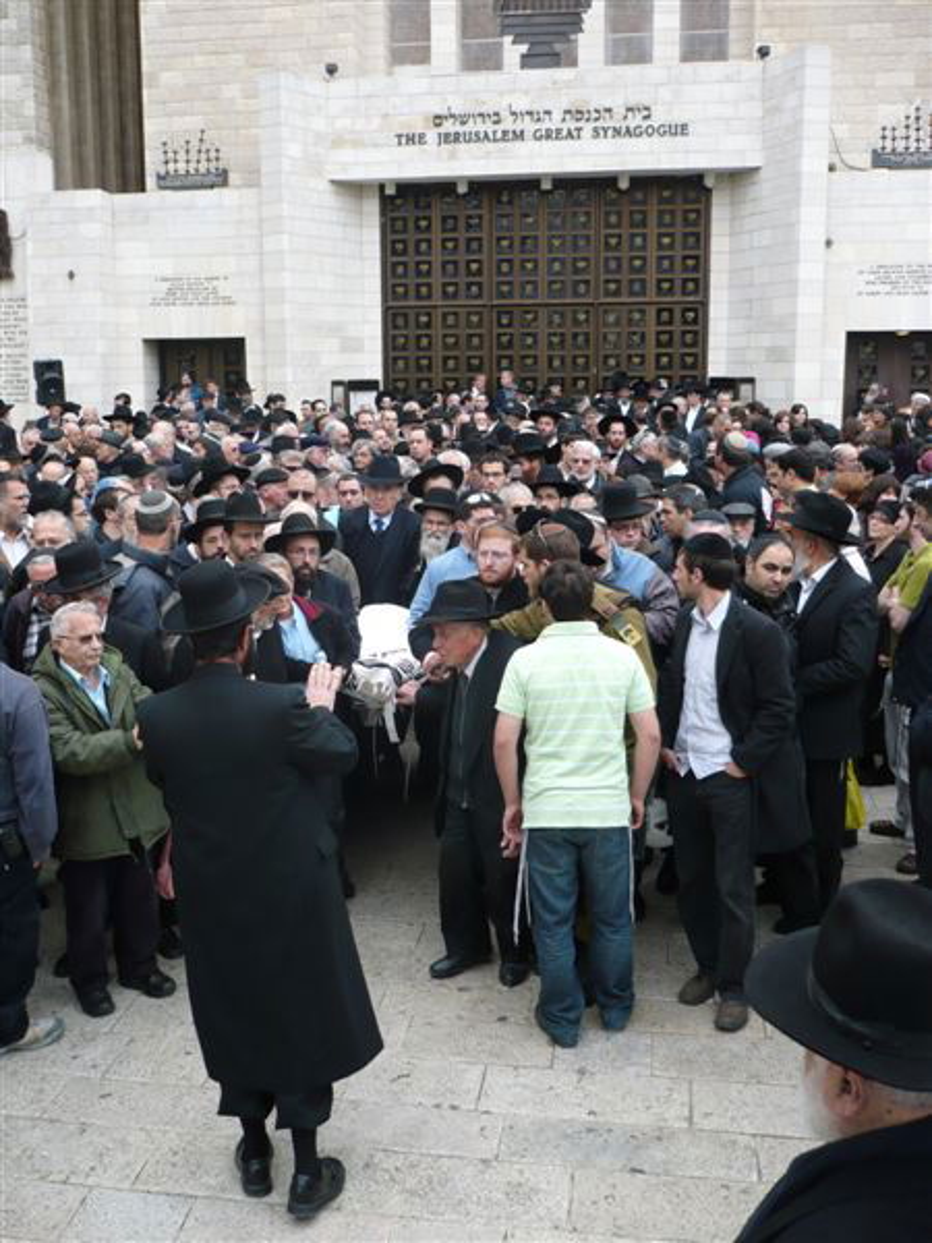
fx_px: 1256
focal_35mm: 35
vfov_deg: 52.6
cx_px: 466
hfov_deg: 40.7
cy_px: 622
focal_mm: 5.8
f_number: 2.8
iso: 100
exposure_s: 1/160
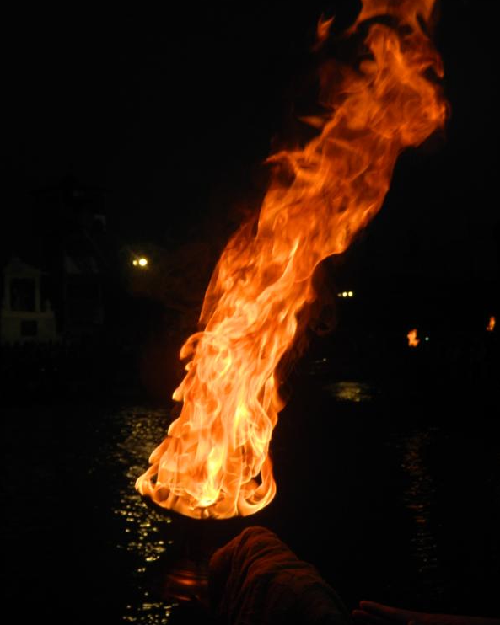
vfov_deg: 31.5
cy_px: 291
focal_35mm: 60
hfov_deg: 25.4
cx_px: 251
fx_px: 1111
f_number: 3.8
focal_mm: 10.2
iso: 80
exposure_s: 1/400
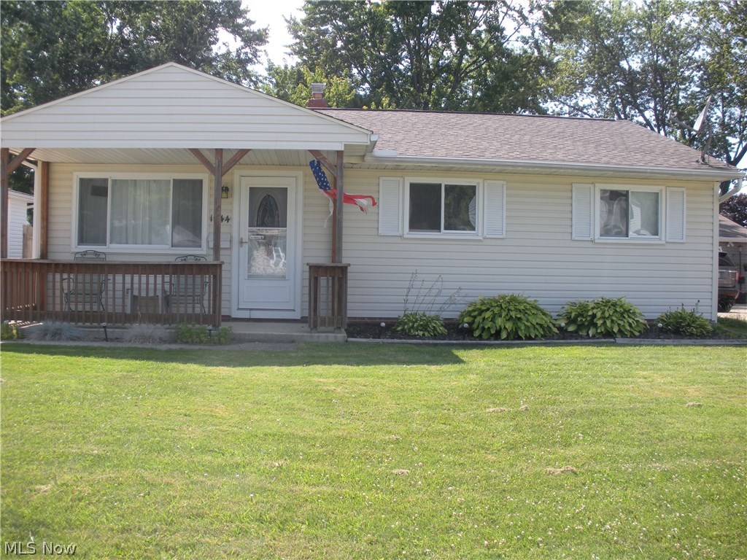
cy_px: 280
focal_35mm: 36
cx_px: 374
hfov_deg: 51.4
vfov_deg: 39.7
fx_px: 777
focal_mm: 6.3
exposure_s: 1/256
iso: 64
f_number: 3.5
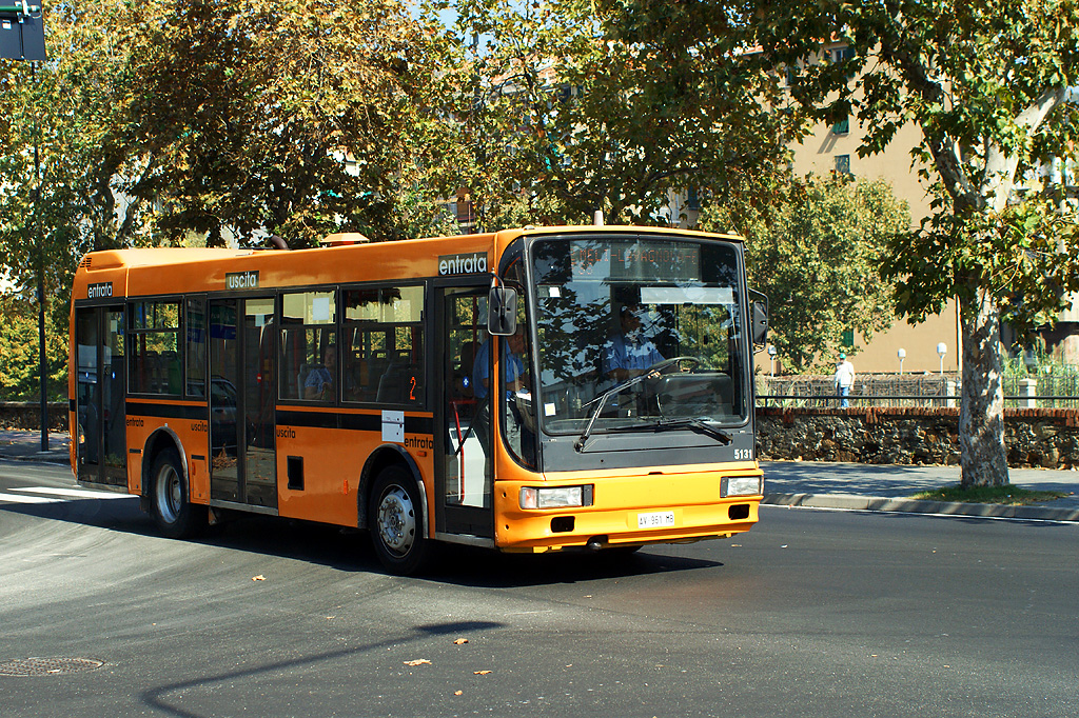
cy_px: 359
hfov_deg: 37.9
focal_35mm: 52
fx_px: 1573
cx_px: 540
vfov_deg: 25.7
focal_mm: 35
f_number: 4.5
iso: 200
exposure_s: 1/640
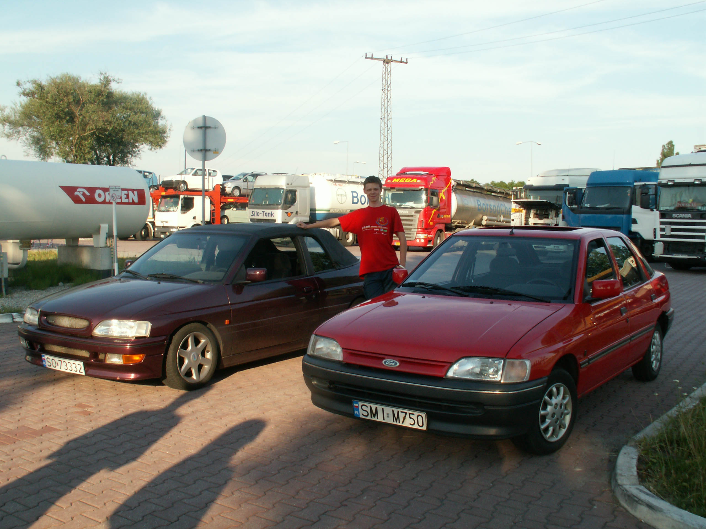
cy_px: 264
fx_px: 714
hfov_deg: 52.6
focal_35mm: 35
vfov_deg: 40.7
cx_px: 353
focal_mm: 5.86
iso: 50
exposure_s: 1/60
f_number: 8
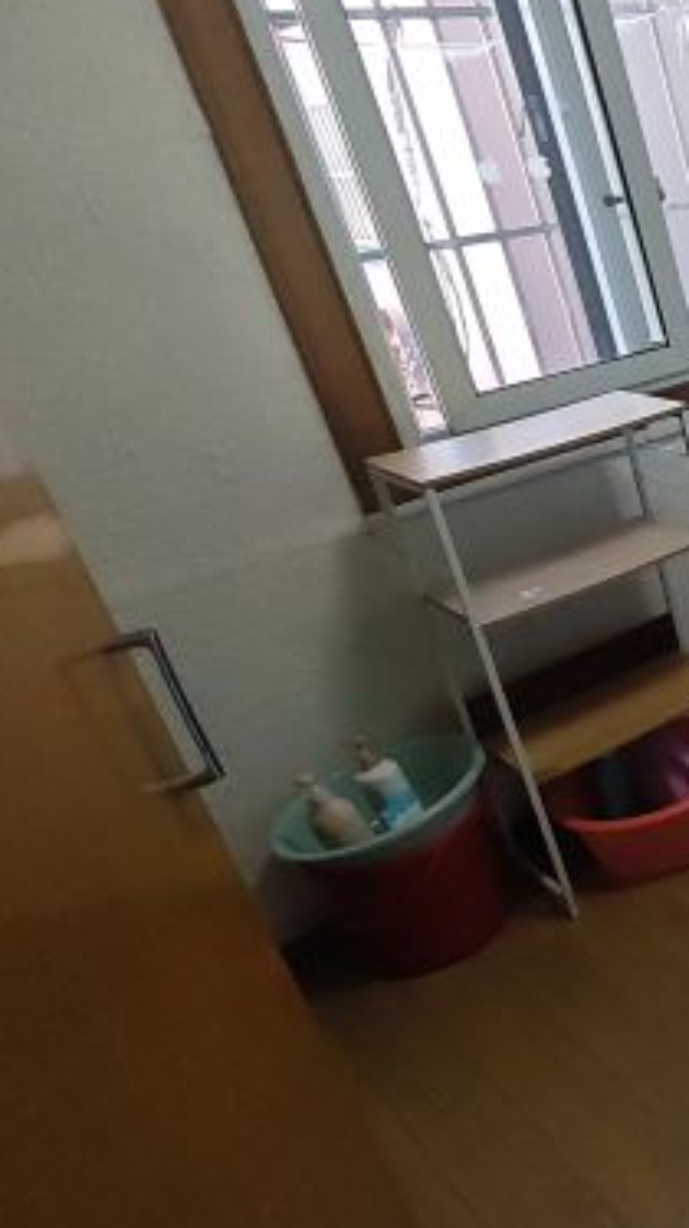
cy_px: 522
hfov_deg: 22.6
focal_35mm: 35
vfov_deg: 56.4
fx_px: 1138
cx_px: 1184
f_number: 2.2
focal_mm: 1.91
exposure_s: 1/50
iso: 125
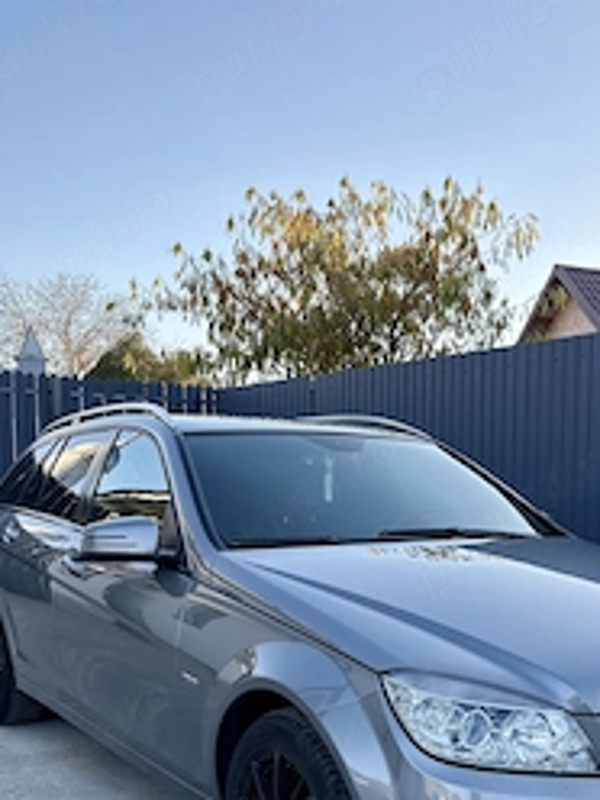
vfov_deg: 43.8
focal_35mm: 42
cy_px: 568
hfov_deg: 34.0
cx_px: 406
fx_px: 971
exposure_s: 1/507
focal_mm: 5.96
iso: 64
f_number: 1.6
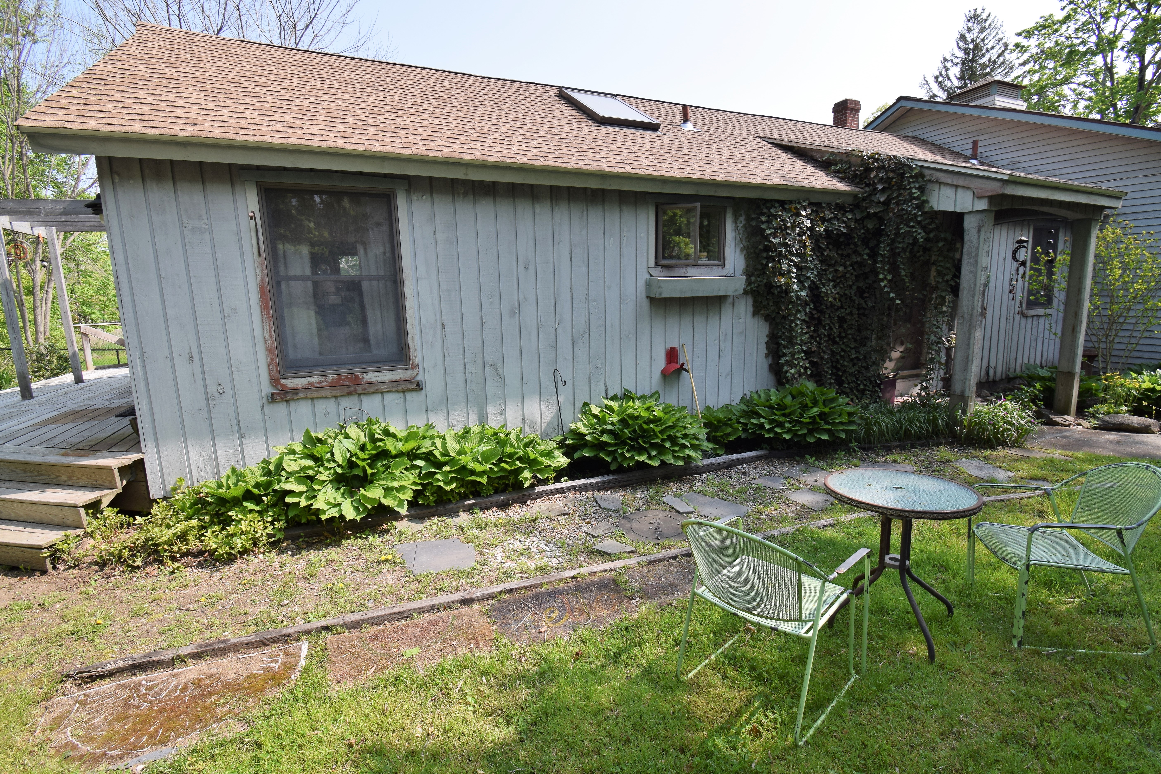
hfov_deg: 96.7
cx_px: 589
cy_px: 396
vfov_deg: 73.7
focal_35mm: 16
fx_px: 516
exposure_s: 1/250
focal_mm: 10
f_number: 8
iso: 200
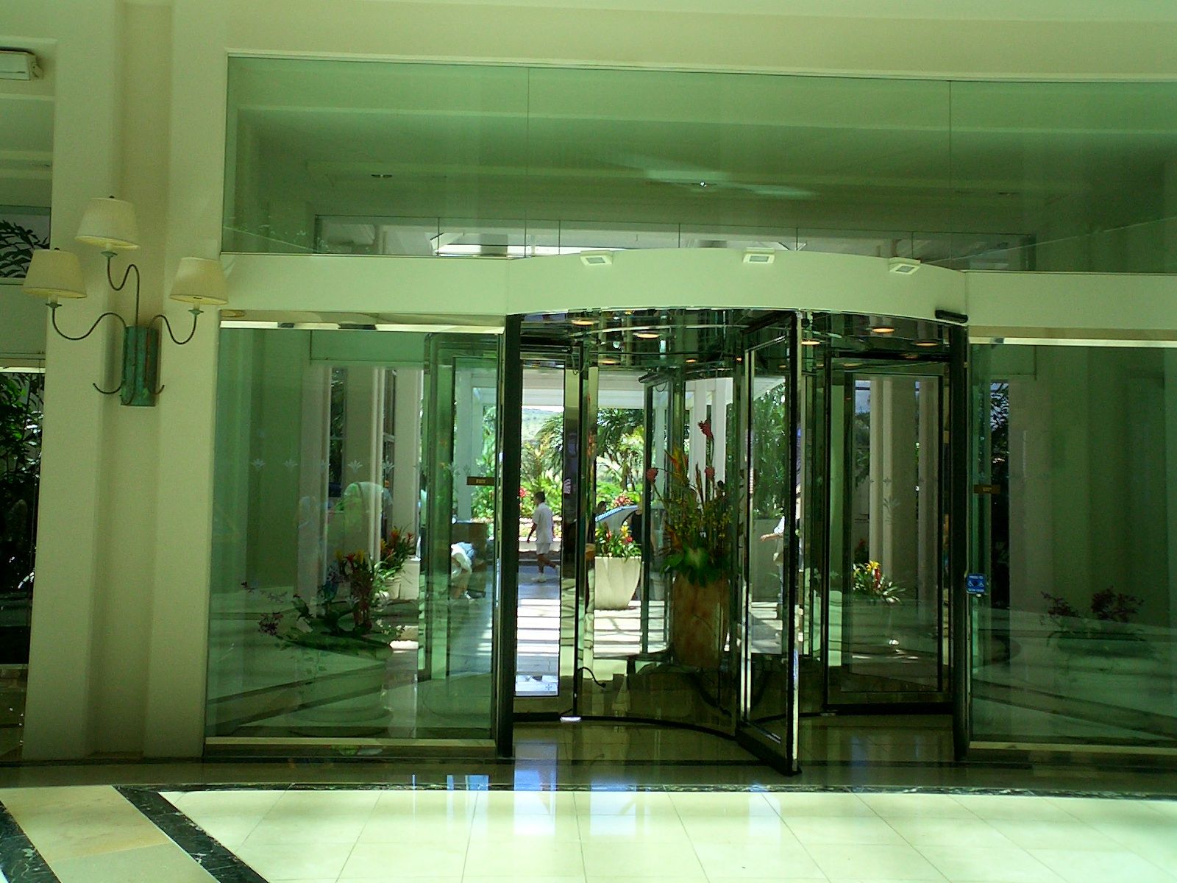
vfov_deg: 38.7
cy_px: 442
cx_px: 588
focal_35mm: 37
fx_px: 1258
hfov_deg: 50.1
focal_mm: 5.6
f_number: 3.5
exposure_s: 1/320
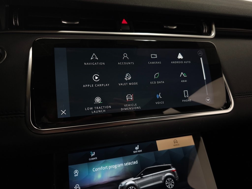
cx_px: 126
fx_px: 167
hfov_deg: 73.9
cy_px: 94
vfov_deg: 58.9
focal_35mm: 23
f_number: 1.7
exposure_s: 1/60
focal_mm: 6.3
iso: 80
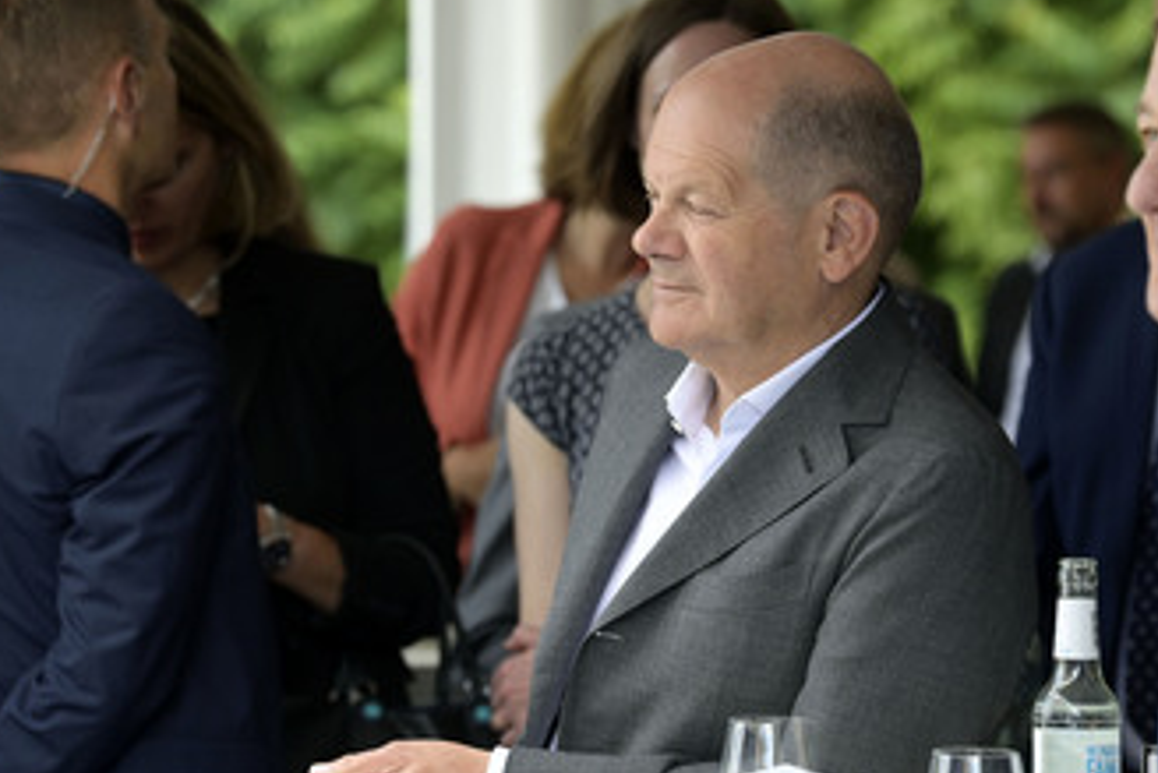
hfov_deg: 10.0
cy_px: 417
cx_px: 687
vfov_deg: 6.7
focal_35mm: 206
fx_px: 6629
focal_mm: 150
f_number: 5
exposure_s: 1/250
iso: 500
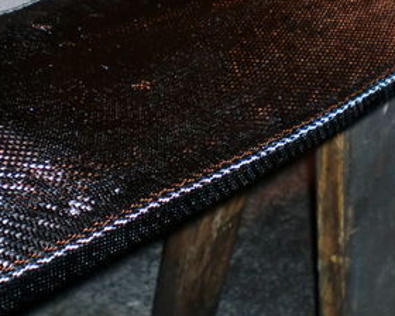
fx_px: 912
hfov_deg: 24.4
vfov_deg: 19.7
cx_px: 212
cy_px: 141
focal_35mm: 78
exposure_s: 1/60
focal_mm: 6.3
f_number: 3.1
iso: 125
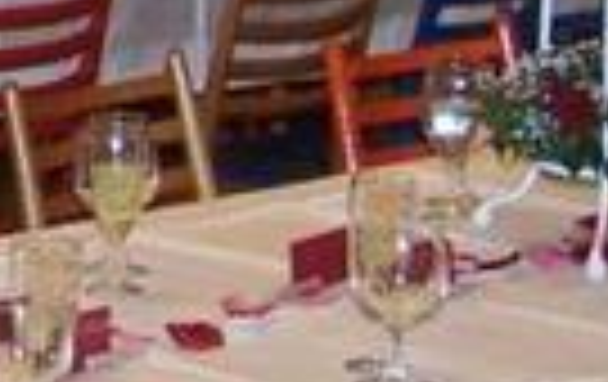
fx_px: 3952
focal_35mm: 238
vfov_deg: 5.5
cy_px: -256
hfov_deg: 8.2
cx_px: -739
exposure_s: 1/60
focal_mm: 6.3
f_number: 2.8
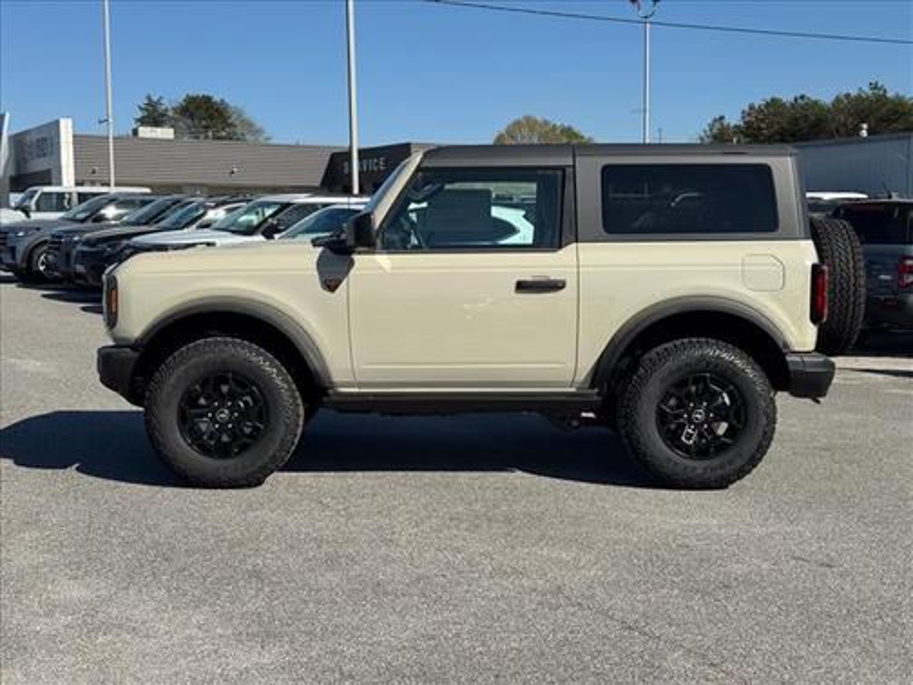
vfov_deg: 30.3
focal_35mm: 48
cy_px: 342
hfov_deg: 39.7
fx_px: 1266
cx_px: 456
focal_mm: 6.76
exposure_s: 1/7092
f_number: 1.78
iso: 64
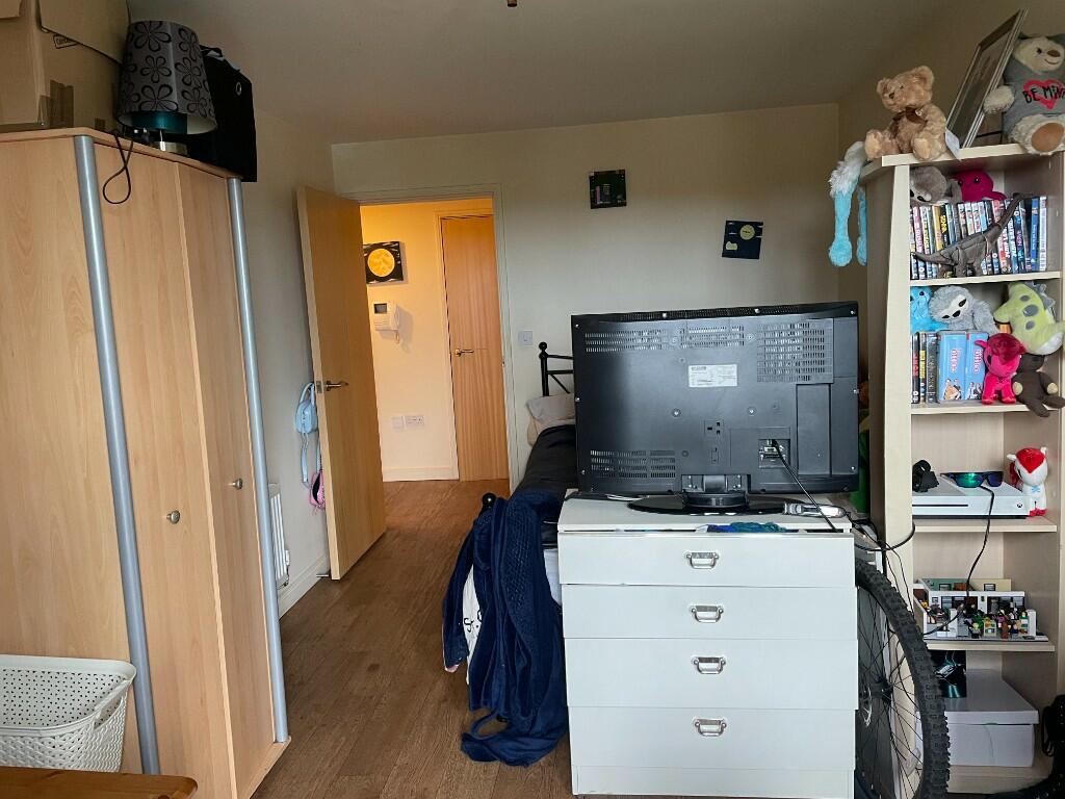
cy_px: 400
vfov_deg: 53.1
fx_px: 800
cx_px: 532
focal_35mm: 26
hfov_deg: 67.3
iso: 200
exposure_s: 1/60
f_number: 1.6
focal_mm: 4.2
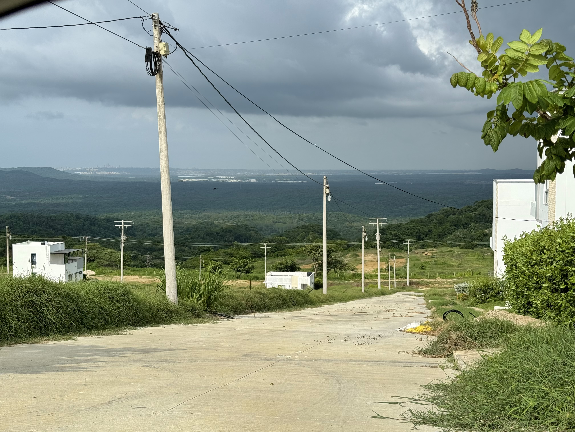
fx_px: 797
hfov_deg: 39.7
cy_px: 216
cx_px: 288
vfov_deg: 30.3
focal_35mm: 48
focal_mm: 6.76
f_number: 1.78
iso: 64
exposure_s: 1/5587
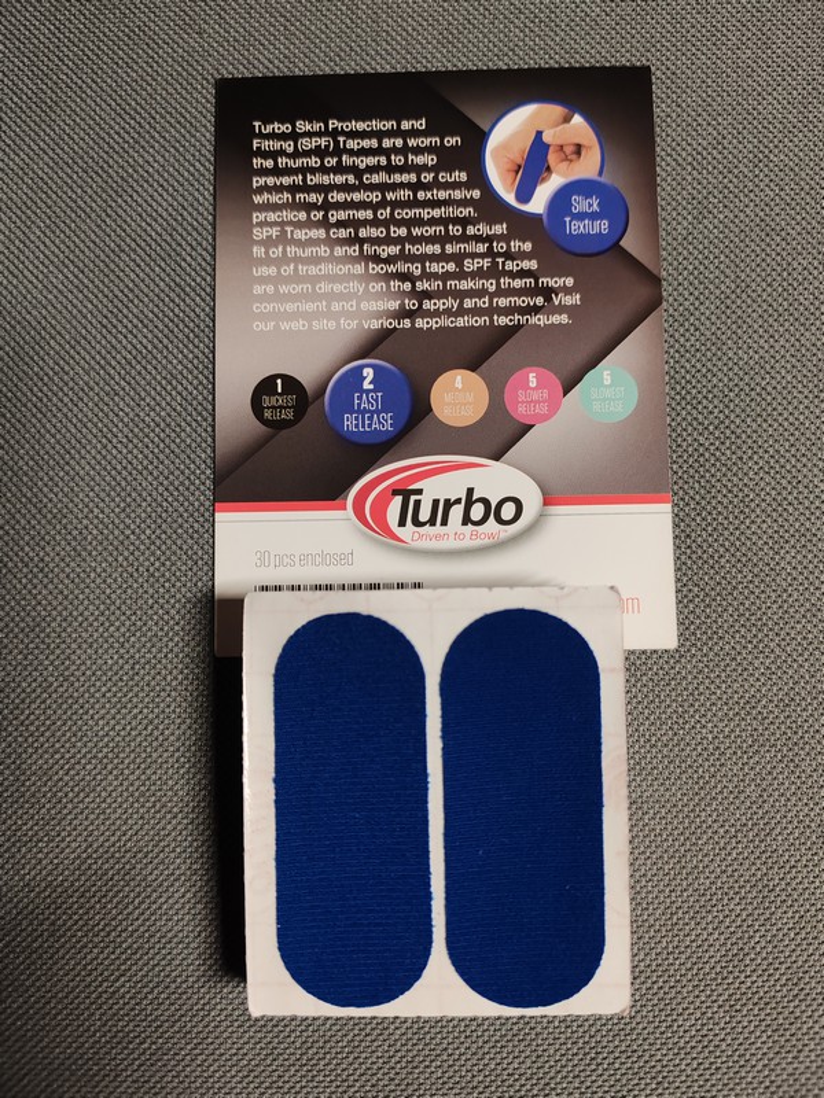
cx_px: 412
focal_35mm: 27
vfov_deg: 65.3
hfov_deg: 51.4
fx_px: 857
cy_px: 549
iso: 2500
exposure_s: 1/50
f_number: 1.9
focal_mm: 6.12
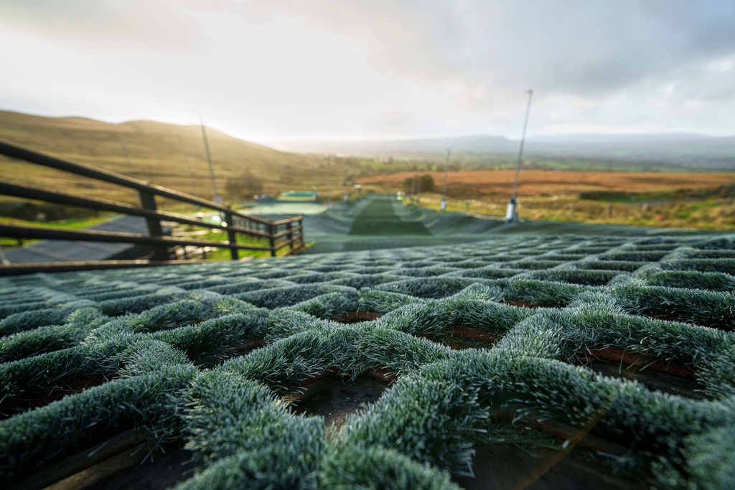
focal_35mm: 14
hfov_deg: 104.2
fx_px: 286
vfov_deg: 81.2
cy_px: 245
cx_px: 368
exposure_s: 1/1000
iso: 1600
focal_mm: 14
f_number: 4
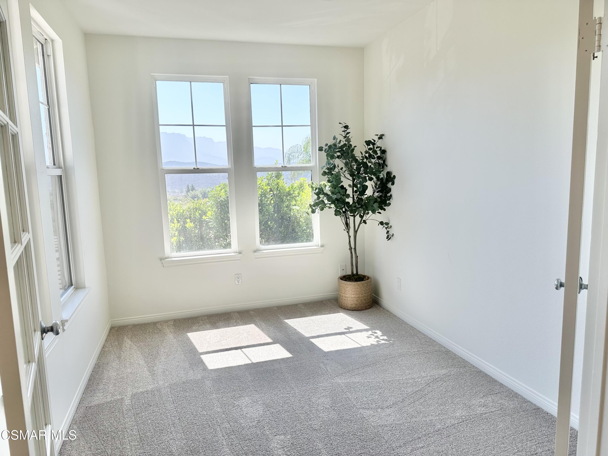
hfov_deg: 71.6
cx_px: 304
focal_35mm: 24
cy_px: 228
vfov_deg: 56.8
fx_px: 422
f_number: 1.78
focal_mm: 6.86
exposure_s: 1/952
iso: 80
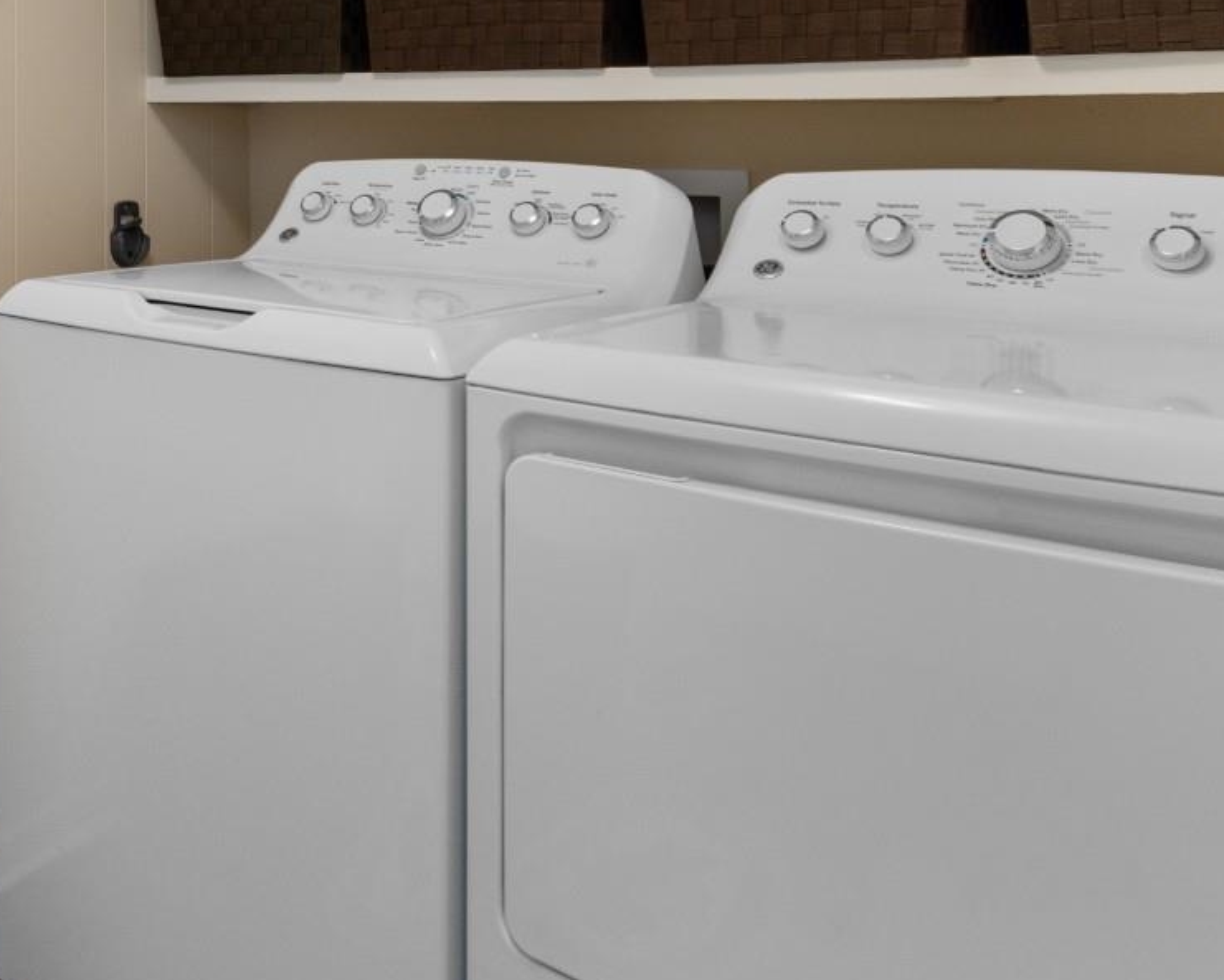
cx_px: 18
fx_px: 1413
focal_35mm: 39
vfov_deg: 36.2
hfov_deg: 41.2
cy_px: 126
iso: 100
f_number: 4.8
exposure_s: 1/3
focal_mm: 13
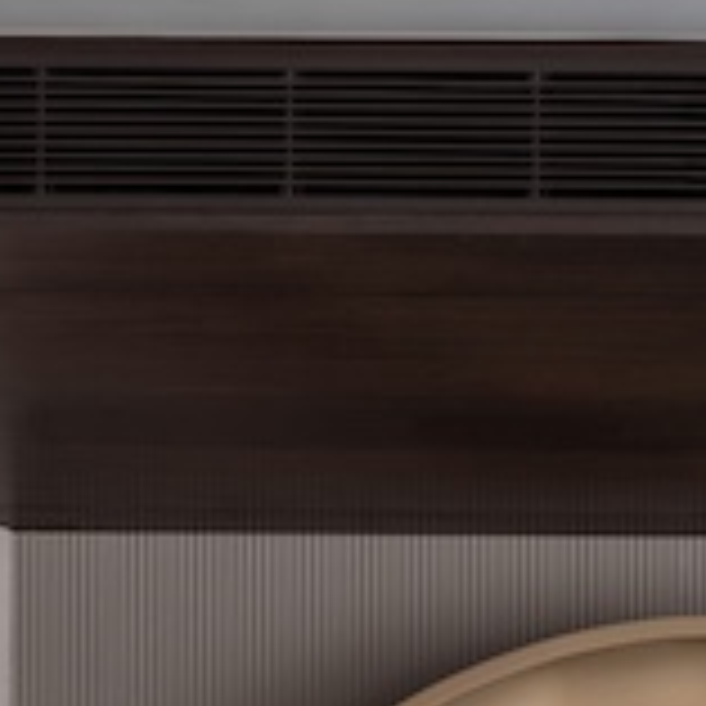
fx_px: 3600
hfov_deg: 11.2
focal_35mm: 156
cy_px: 1385
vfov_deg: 10.4
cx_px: 508
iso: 200
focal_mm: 32
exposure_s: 5
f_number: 7.1
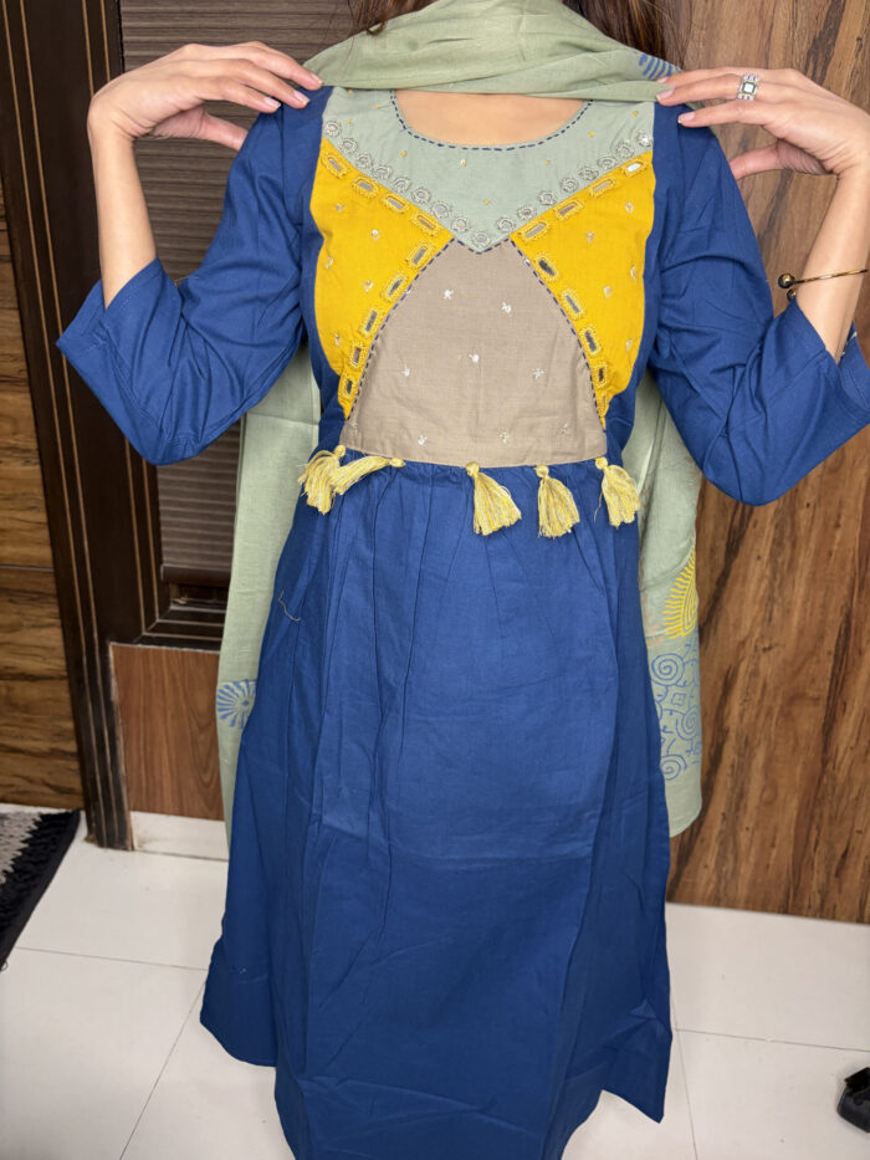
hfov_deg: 53.1
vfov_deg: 67.3
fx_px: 871
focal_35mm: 26
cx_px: 435
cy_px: 580
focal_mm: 5.96
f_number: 1.6
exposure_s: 1/50
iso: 160
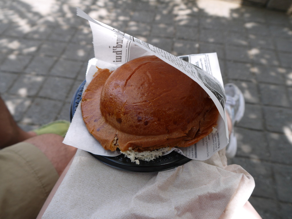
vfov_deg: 49.7
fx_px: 236
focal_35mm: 28
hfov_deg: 63.4
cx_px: 146
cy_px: 110
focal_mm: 14
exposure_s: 1/200
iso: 160
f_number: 5.6
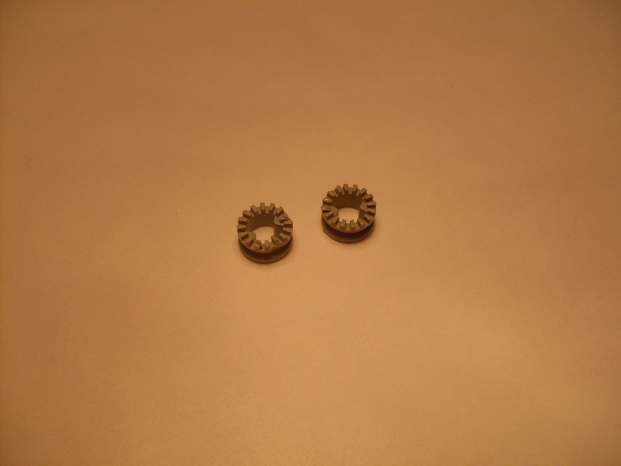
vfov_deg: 37.7
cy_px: 233
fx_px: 682
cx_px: 310
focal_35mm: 38
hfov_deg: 49.0
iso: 80
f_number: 2.8
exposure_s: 1/250
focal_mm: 6.3
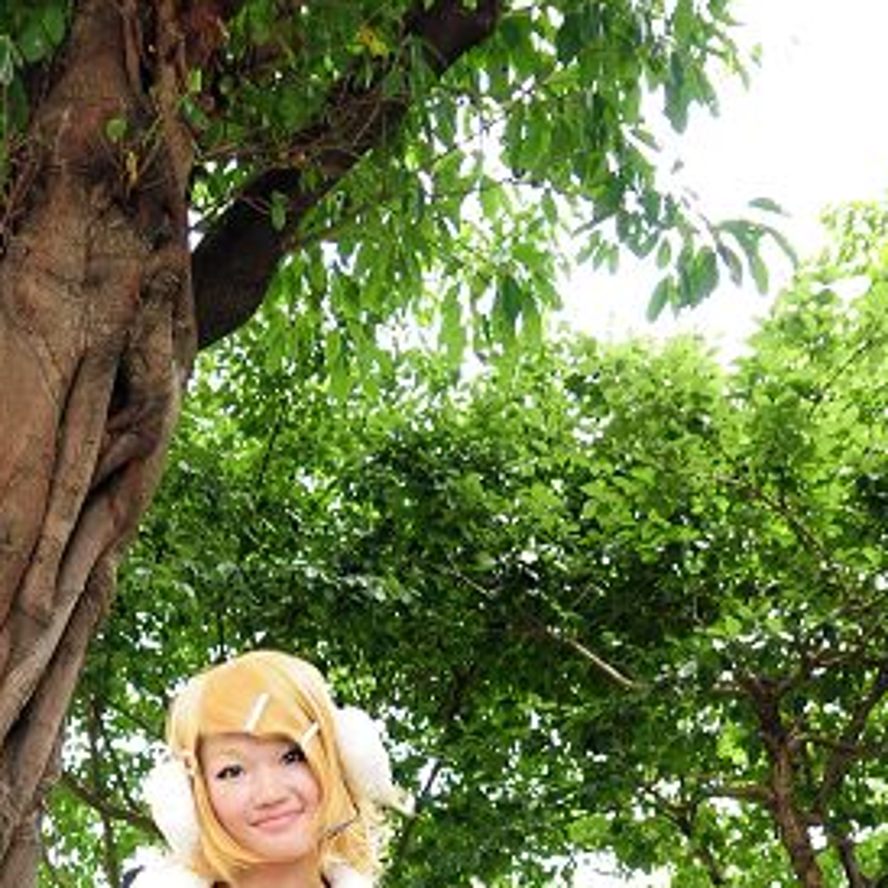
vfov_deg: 25.2
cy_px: 979
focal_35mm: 63
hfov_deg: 26.2
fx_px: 1835
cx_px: 70
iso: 200
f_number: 3.5
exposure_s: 1/160
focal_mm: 17
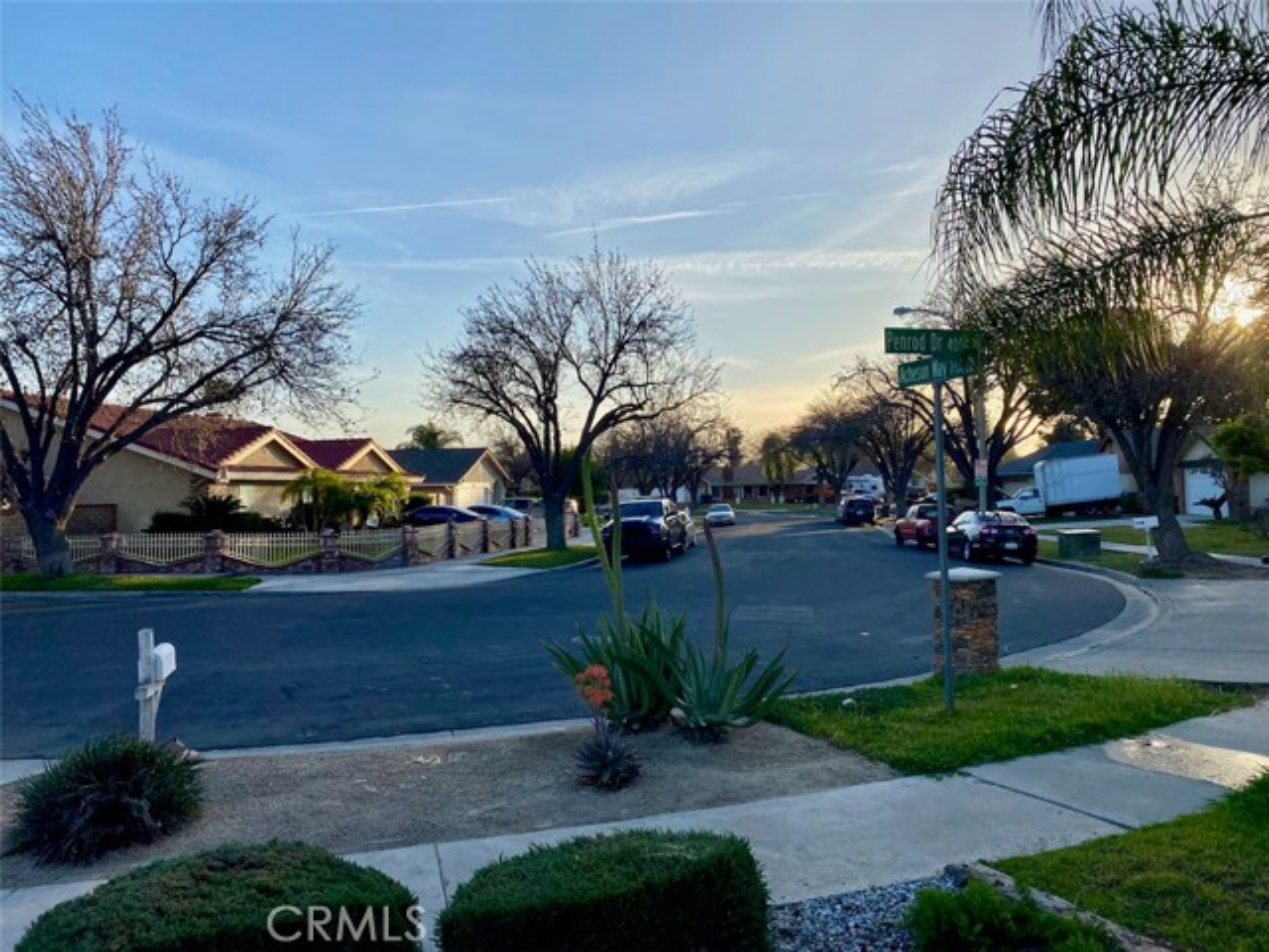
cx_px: 634
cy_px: 476
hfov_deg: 67.3
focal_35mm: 26
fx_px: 953
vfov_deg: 53.1
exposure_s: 1/2188
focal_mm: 4.25
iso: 32
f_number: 1.8
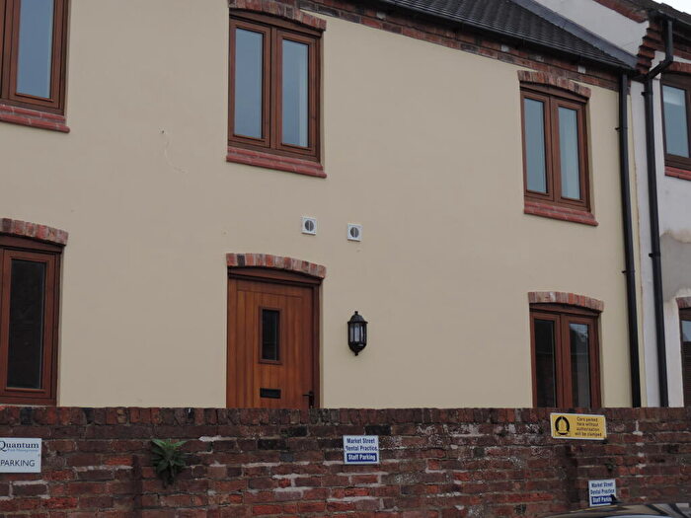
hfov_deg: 27.8
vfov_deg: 21.0
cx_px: 346
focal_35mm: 70
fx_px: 1397
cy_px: 259
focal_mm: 12.4
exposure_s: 1/320
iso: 80
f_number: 3.9
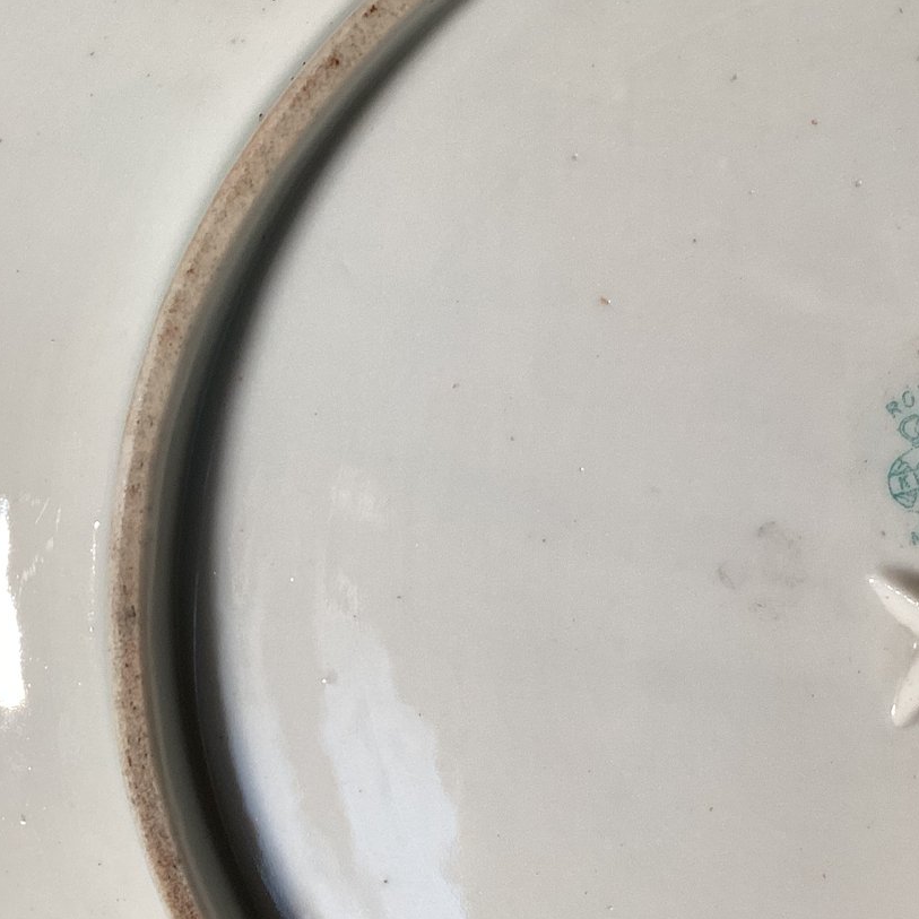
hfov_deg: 33.0
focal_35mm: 51
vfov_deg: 33.4
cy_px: 513
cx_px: 646
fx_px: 1532
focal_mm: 3.3
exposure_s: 1/60
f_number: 2.4
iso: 80
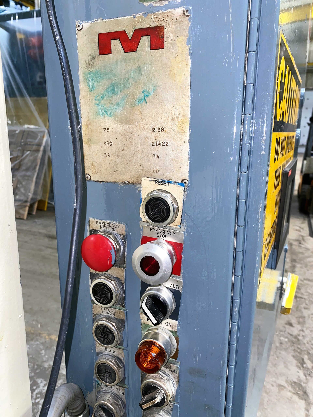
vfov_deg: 67.3
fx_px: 313
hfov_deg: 53.1
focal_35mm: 26
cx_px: 156
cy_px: 208
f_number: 1.8
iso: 32
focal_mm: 4.25
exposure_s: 1/40
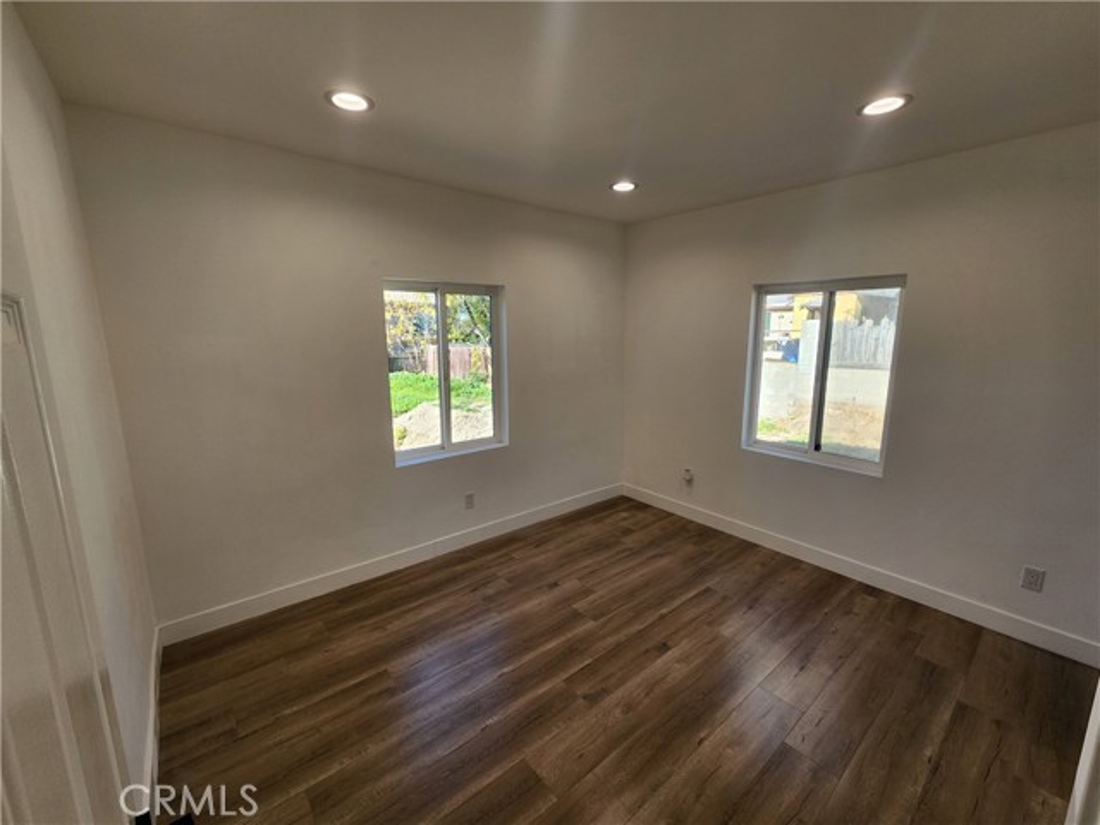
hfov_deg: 106.2
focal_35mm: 13
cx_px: 550
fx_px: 413
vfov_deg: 89.9
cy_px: 412
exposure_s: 1/160
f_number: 2.2
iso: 50
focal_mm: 2.2
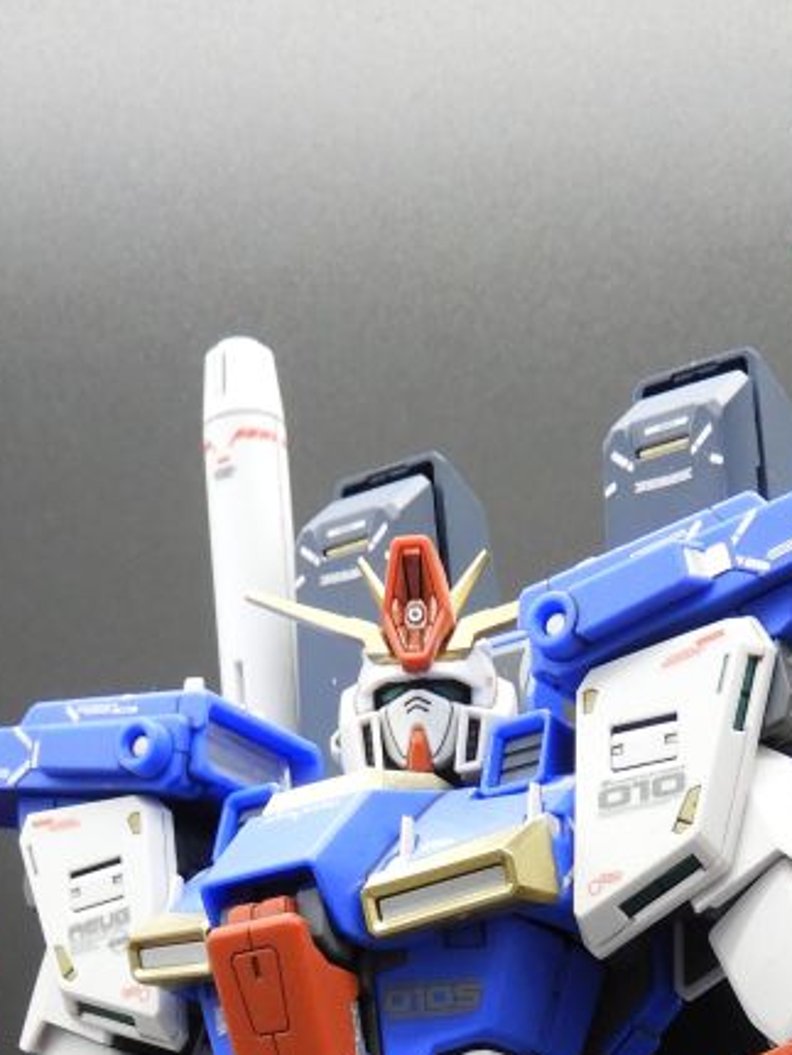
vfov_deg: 18.9
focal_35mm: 93
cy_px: 1508
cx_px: 522
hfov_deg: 15.9
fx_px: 2834
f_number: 3.5
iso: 140
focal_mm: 5.4
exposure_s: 1/30
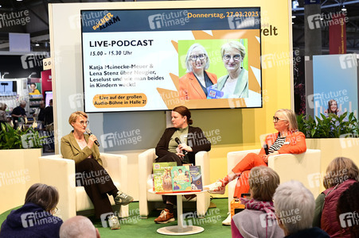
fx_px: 658
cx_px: 180
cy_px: 119
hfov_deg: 30.5
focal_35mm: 66
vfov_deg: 20.6
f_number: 5.6
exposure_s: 1/160
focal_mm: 66
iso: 1600
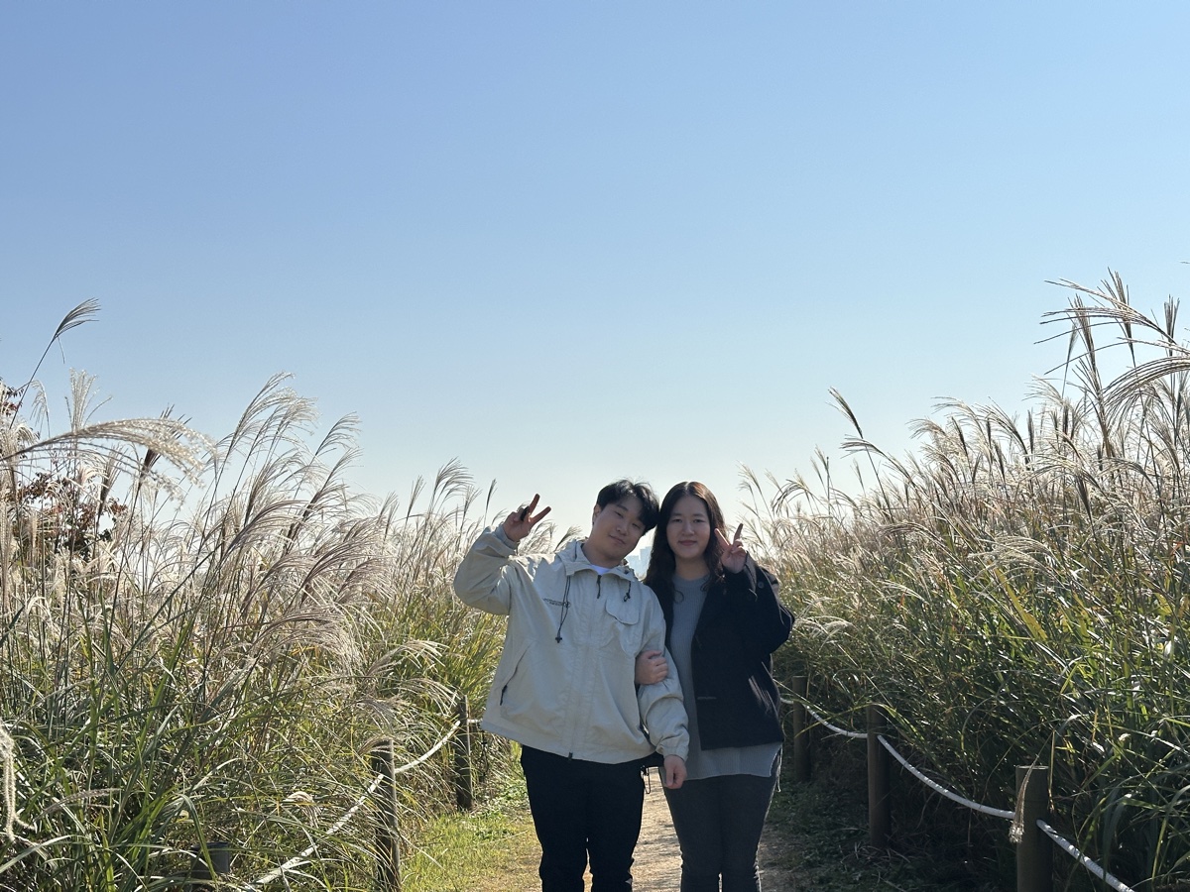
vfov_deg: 30.3
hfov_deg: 39.7
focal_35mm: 48
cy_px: 446
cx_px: 595
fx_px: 1650
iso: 64
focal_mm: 6.86
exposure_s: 1/9804
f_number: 1.78
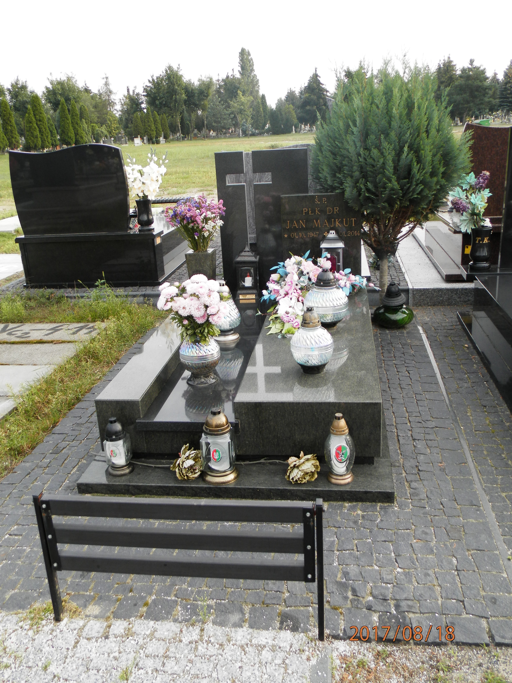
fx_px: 611
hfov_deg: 45.4
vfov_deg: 58.4
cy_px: 342
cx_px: 256
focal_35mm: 31
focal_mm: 5.5
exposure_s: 1/125
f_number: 3.2
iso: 80
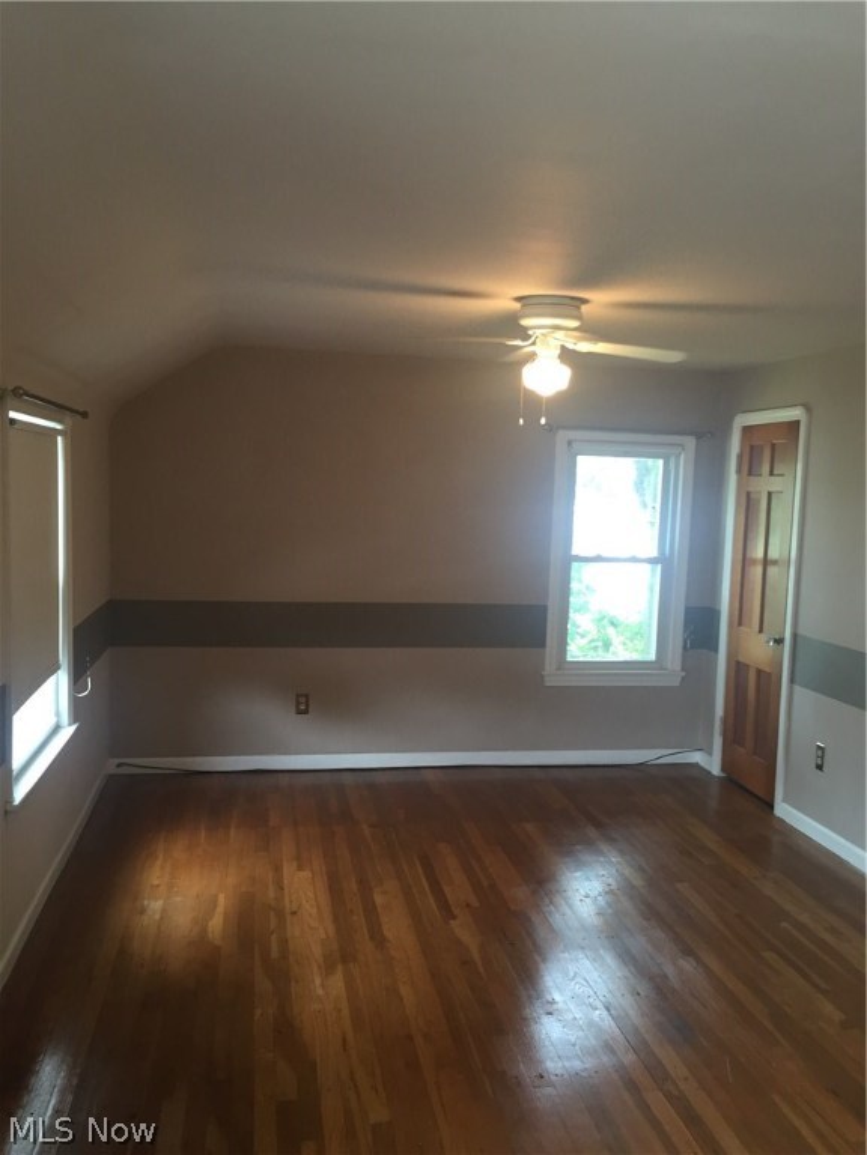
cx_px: 434
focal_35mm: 29
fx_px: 968
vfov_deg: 61.7
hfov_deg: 48.2
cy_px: 578
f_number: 2.2
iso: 80
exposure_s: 1/30
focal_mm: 4.15
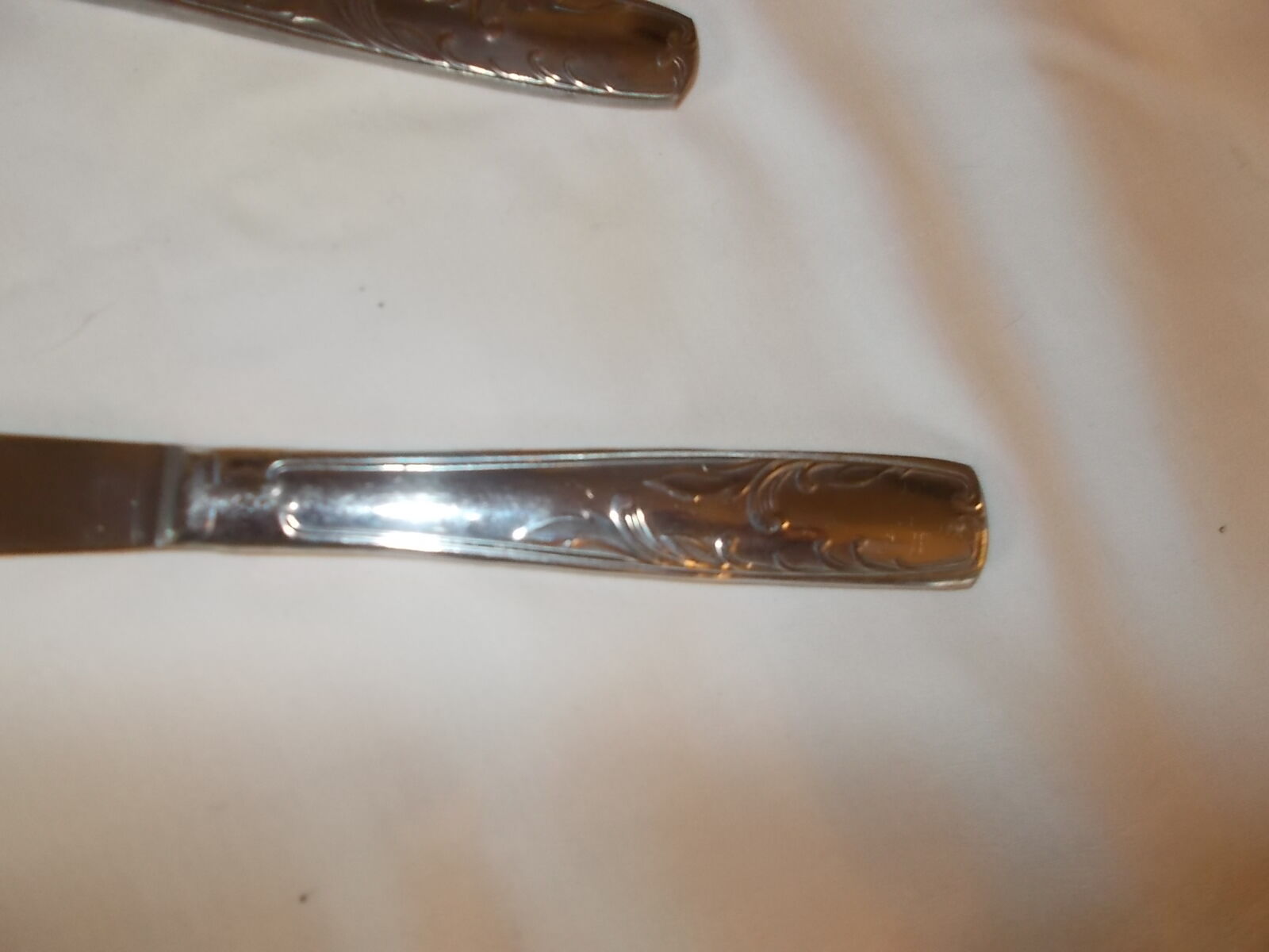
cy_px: 476
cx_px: 634
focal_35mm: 26
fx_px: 953
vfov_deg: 53.1
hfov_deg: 67.3
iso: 200
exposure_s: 1/25
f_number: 3.2
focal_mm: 4.6
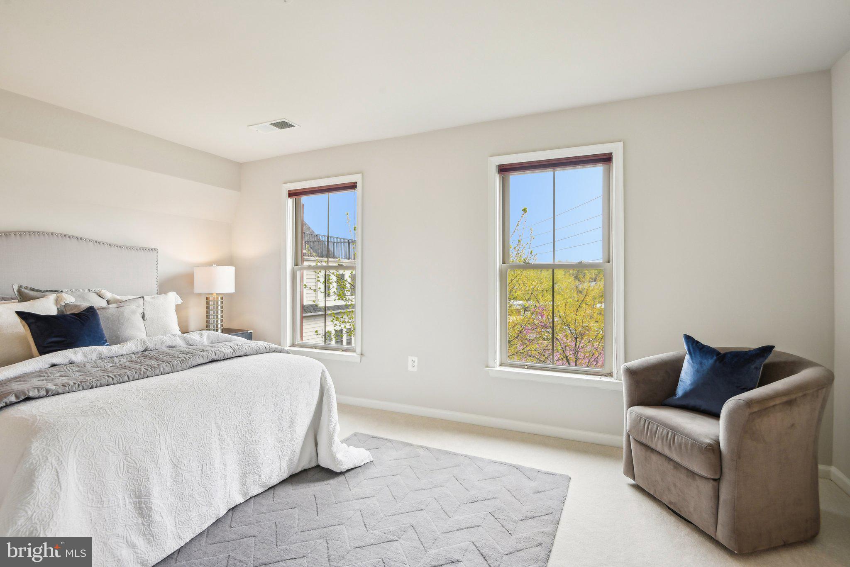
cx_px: 425
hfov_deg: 96.7
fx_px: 378
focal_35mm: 16
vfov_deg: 73.8
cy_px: 284
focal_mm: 16
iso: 400
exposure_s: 1/80
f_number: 8
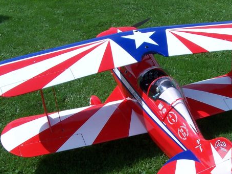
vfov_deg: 21.8
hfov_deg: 28.6
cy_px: 118
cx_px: 168
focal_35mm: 67
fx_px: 449
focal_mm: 6.3
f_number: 5.6
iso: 80
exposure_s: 1/500
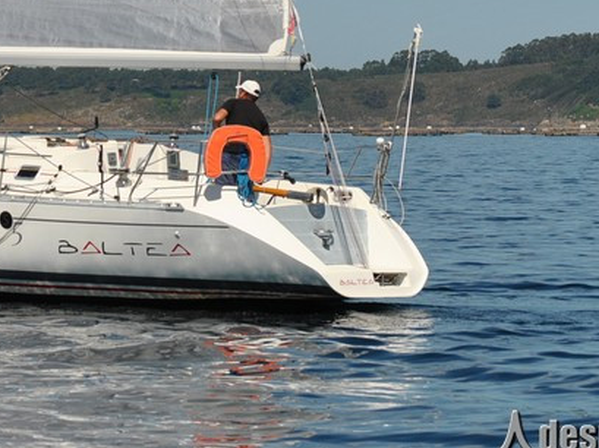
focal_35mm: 209
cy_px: 45
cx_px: 107
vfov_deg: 7.1
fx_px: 3613
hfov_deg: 9.4
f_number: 6.3
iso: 100
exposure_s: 1/640
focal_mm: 66
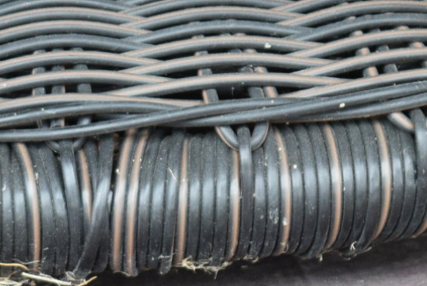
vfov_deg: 3.1
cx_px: -31
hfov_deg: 4.6
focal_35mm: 450
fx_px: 5338
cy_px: -104
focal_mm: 55
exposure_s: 1/60
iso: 640
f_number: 5.6
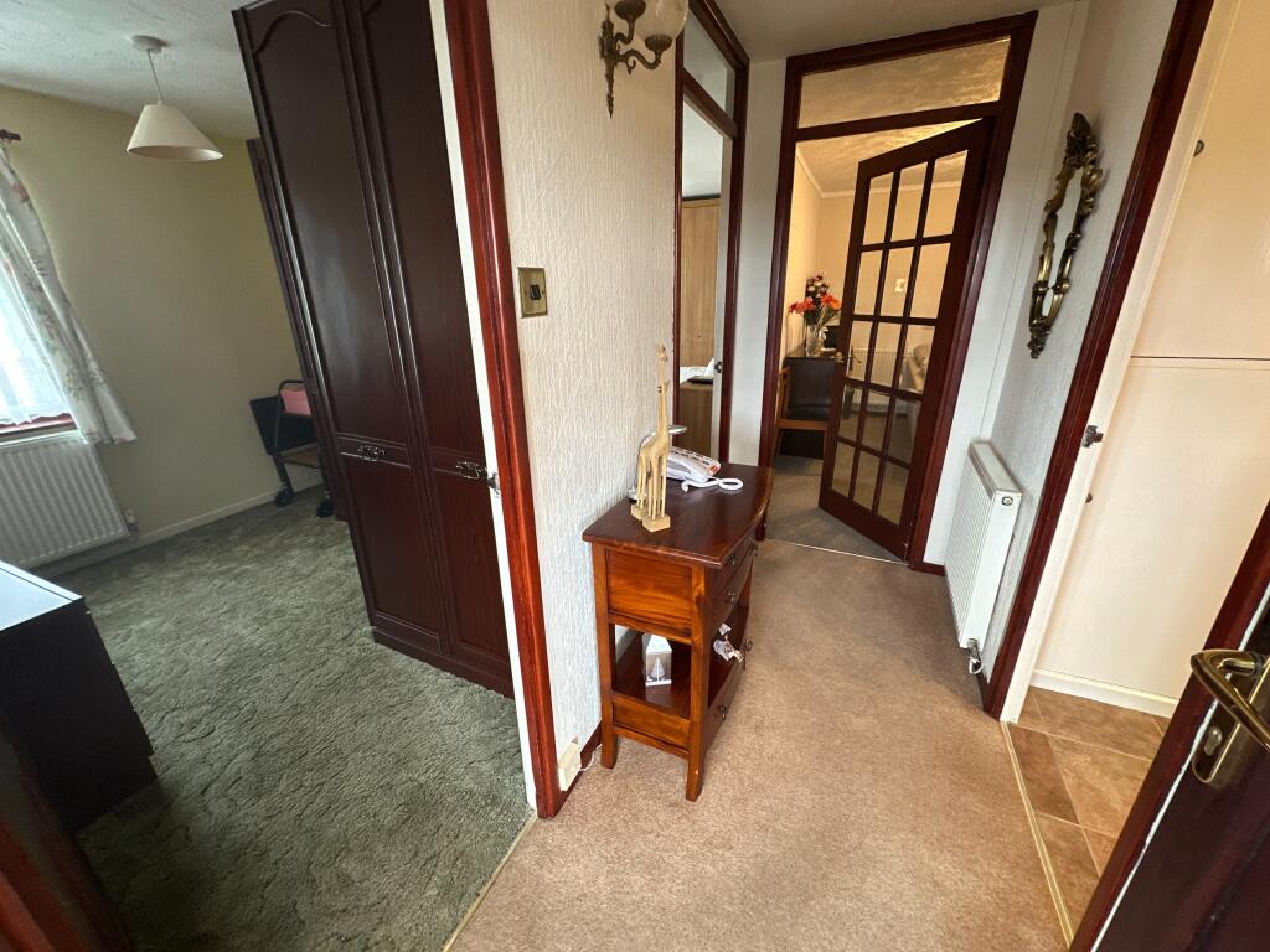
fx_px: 514
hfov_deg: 102.1
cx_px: 635
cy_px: 476
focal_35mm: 14
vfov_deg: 85.7
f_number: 2.2
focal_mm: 2.22
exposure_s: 1/100
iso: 250
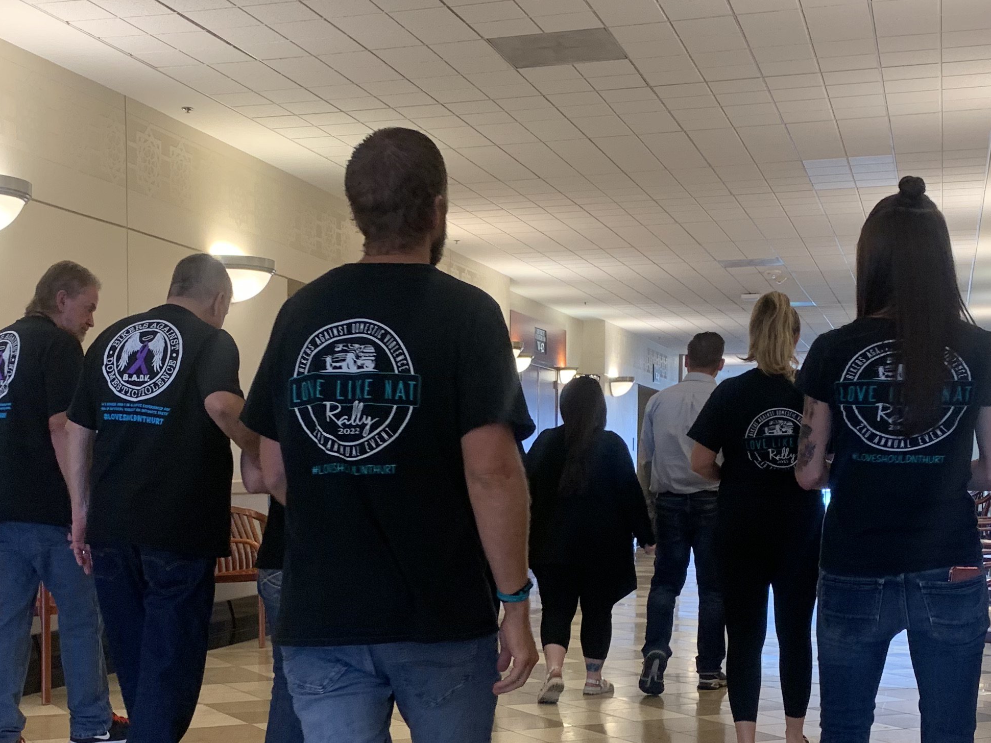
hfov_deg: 35.5
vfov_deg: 26.7
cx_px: 422
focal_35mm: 54
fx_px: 1546
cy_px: 548
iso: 80
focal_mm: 4.25
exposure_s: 1/60
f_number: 1.8
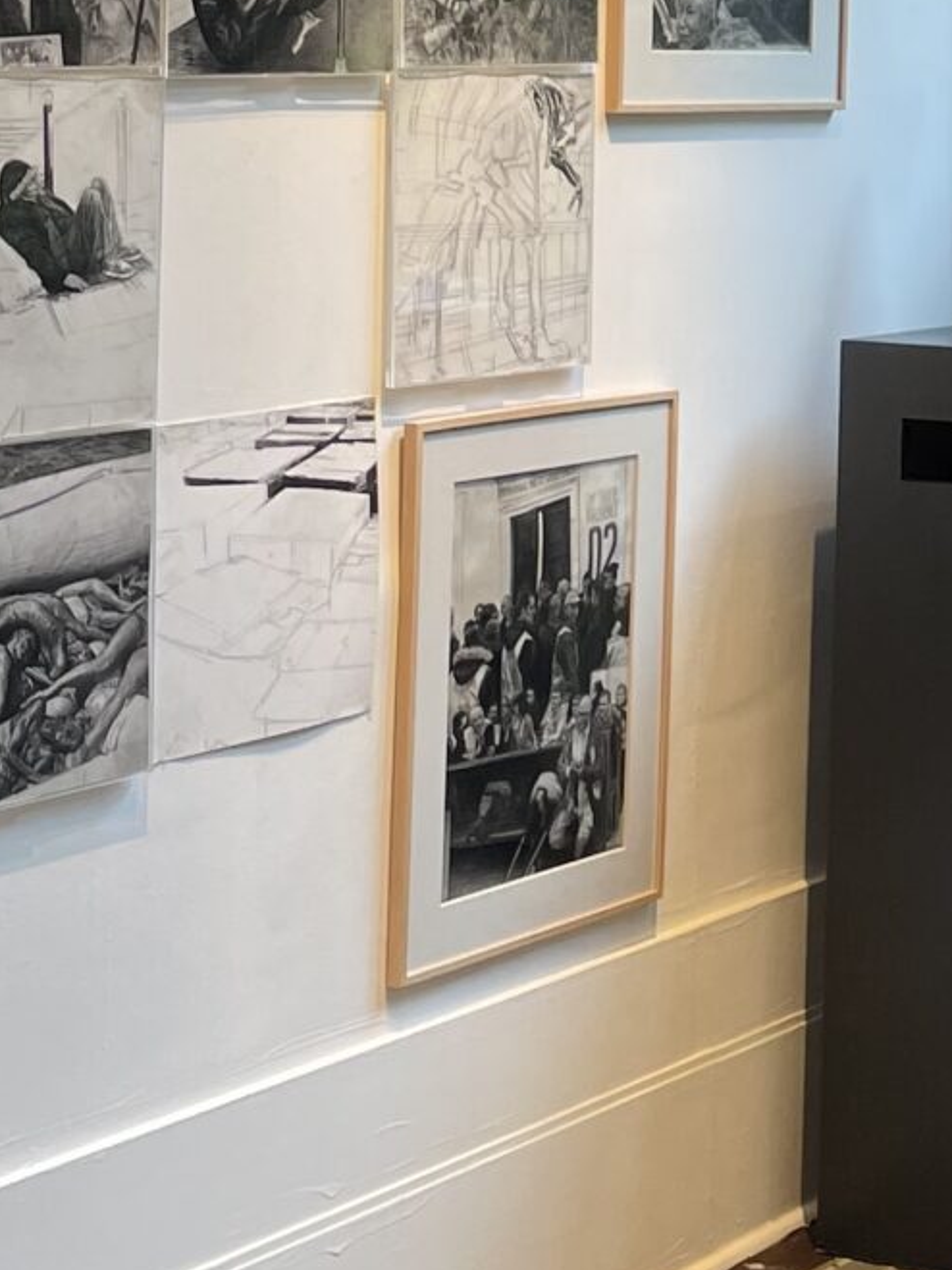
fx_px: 3705
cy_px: 202
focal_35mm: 101
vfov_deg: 19.2
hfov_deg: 13.7
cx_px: 1443
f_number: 1.6
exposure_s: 1/100
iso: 40
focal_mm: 4.2
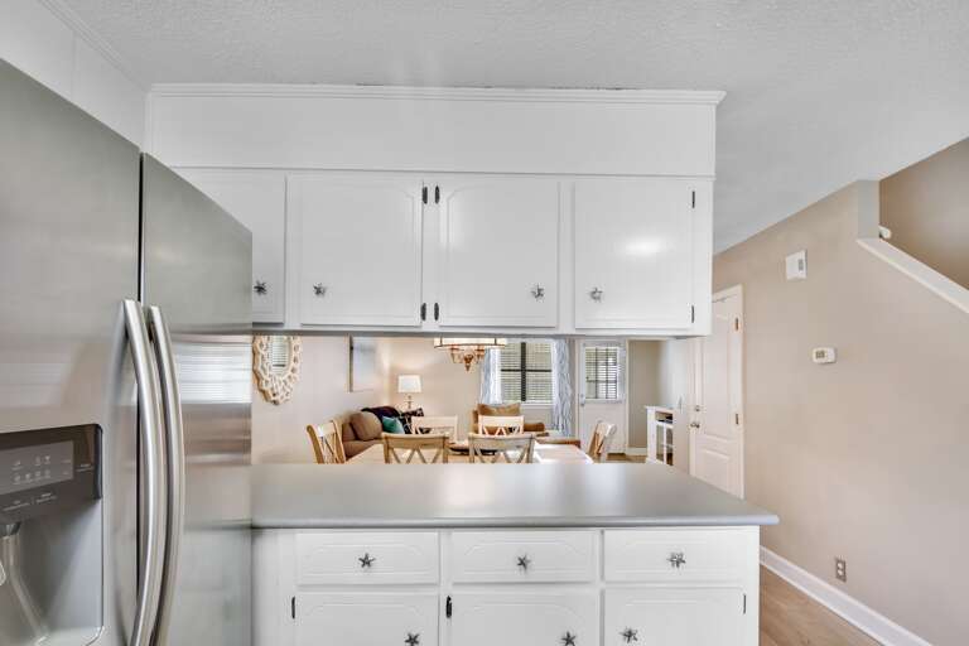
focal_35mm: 16
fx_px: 444
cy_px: 323
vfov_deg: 72.1
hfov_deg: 95.0
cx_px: 484
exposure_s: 1/4
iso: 400
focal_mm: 11
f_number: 8
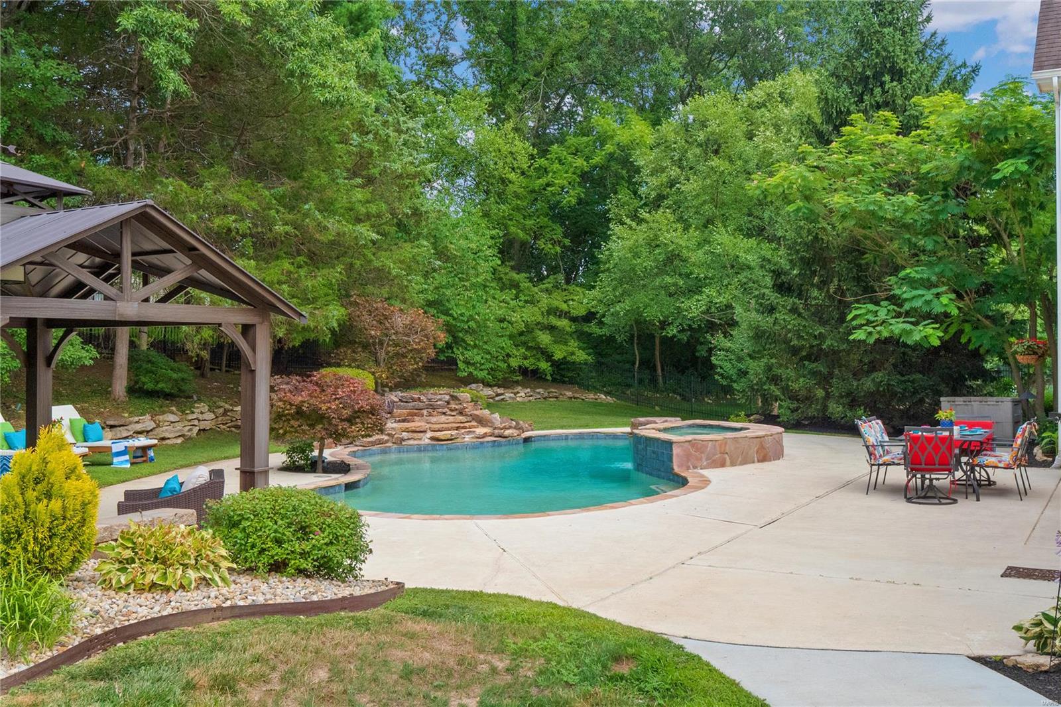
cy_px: 354
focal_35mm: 36
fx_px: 1061
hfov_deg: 53.1
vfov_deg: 36.9
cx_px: 530
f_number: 8
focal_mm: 18
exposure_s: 1/640
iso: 400
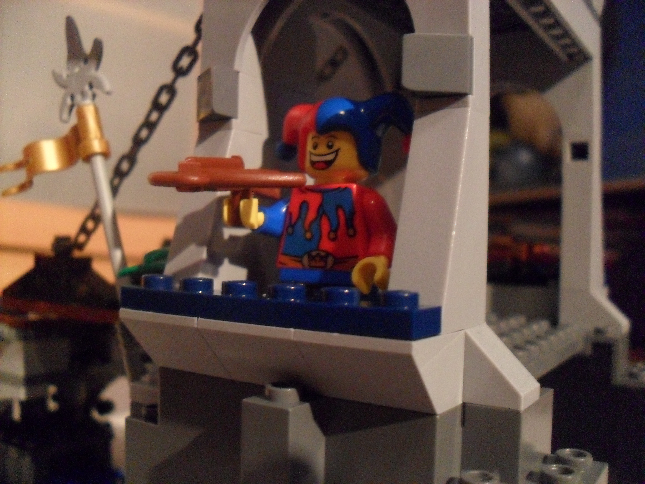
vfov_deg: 40.7
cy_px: 242
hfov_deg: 52.6
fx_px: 652
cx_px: 322
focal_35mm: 35
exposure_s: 1/8
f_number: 3
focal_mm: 6.3
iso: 480
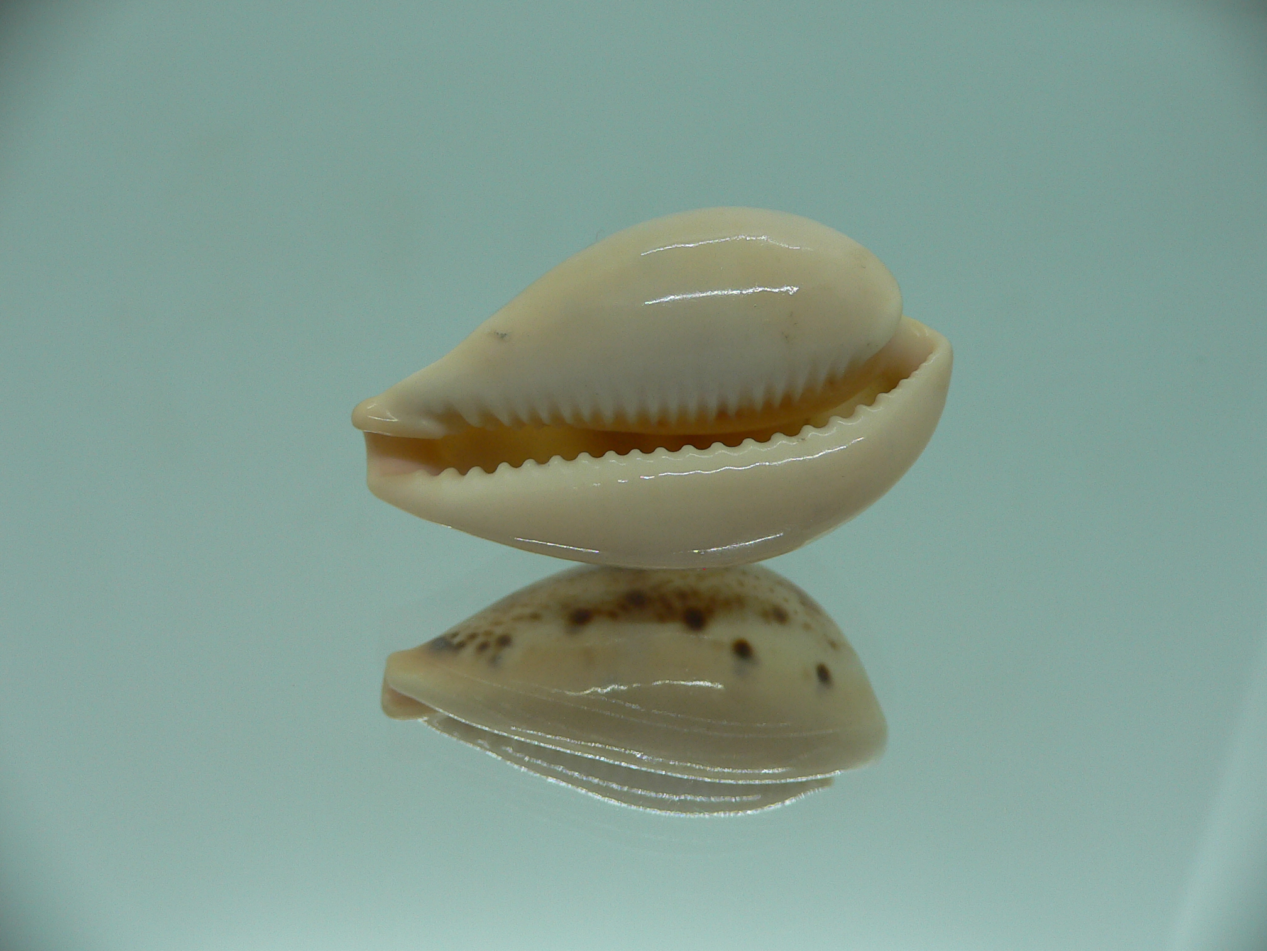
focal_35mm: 35
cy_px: 476
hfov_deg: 52.6
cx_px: 634
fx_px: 1281
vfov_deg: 40.7
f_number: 2.8
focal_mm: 4.6
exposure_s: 1/80
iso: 80
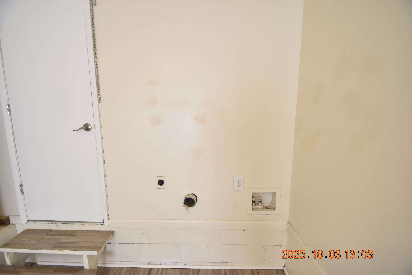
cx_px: 206
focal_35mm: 15
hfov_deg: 100.4
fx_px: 172
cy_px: 138
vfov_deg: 77.3
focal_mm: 10
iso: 800
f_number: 3.5
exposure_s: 1/20
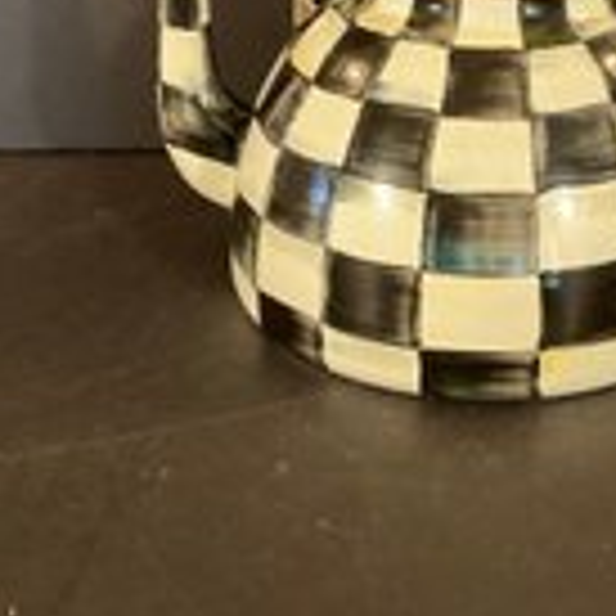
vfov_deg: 25.9
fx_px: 1289
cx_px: 506
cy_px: 43
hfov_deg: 26.3
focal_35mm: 64
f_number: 1.8
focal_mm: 3
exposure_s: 1/40
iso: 200
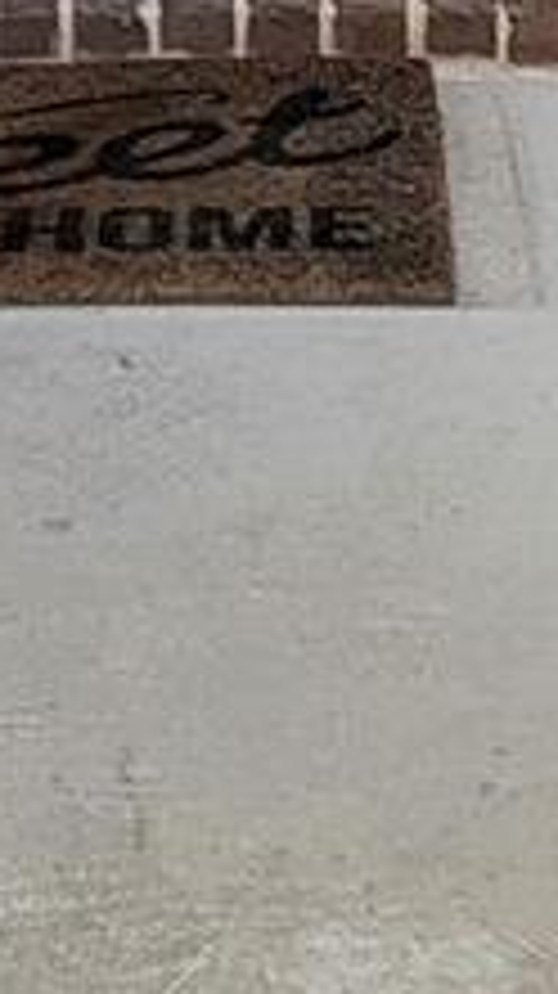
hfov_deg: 6.7
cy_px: -1448
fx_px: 4796
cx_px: 162
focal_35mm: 182
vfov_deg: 10.2
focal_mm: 5
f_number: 1.8
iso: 40
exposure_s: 1/239
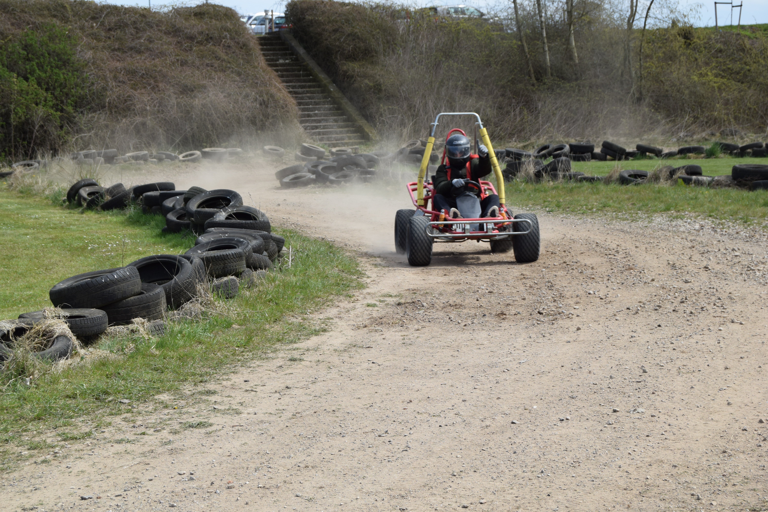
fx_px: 1664
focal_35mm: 78
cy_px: 256
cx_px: 384
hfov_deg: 26.0
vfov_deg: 17.5
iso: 200
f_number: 9
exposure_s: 1/320
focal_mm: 52
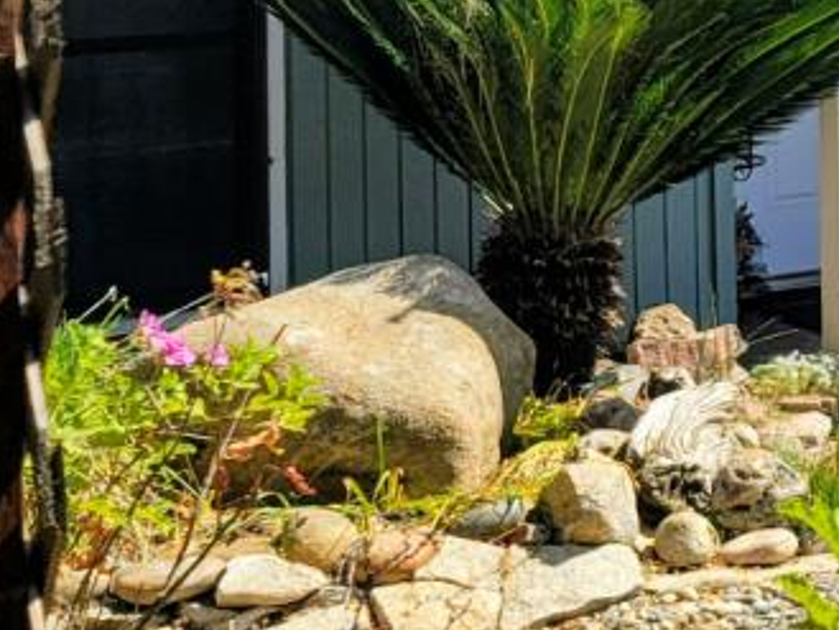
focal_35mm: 114
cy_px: -241
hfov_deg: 15.1
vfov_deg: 12.5
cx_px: 1487
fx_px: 2764
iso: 20
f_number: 1.8
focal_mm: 7
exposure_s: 1/769
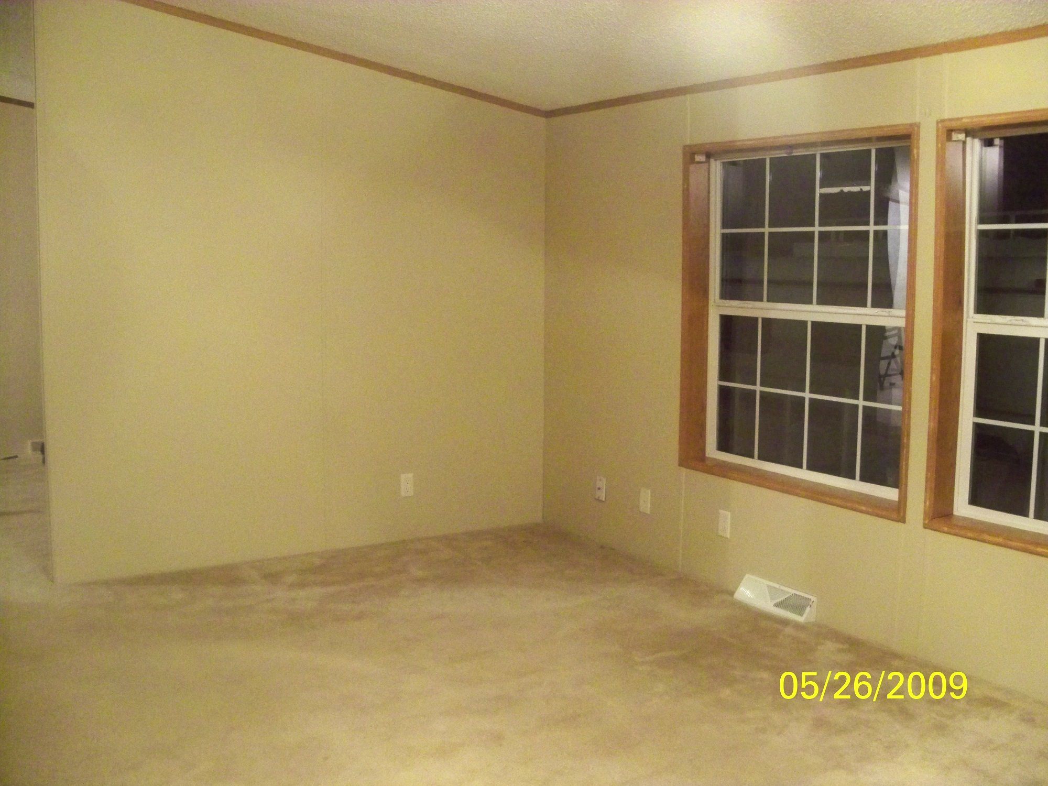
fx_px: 1060
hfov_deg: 52.6
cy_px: 393
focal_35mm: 35
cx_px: 524
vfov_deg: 40.7
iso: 1600
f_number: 3.5
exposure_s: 1/8
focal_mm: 6.2
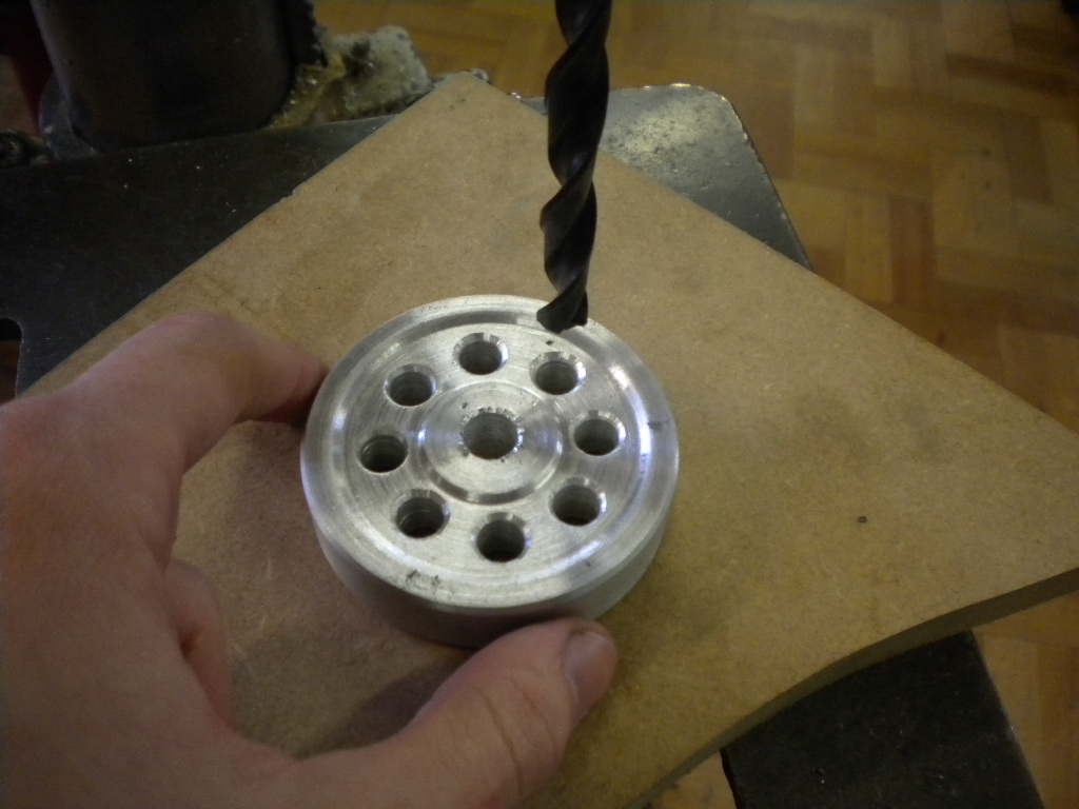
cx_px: 540
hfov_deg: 52.6
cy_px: 404
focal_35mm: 35
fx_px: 1091
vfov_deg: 40.7
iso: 400
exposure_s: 1/92.5
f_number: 3.1
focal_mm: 6.3
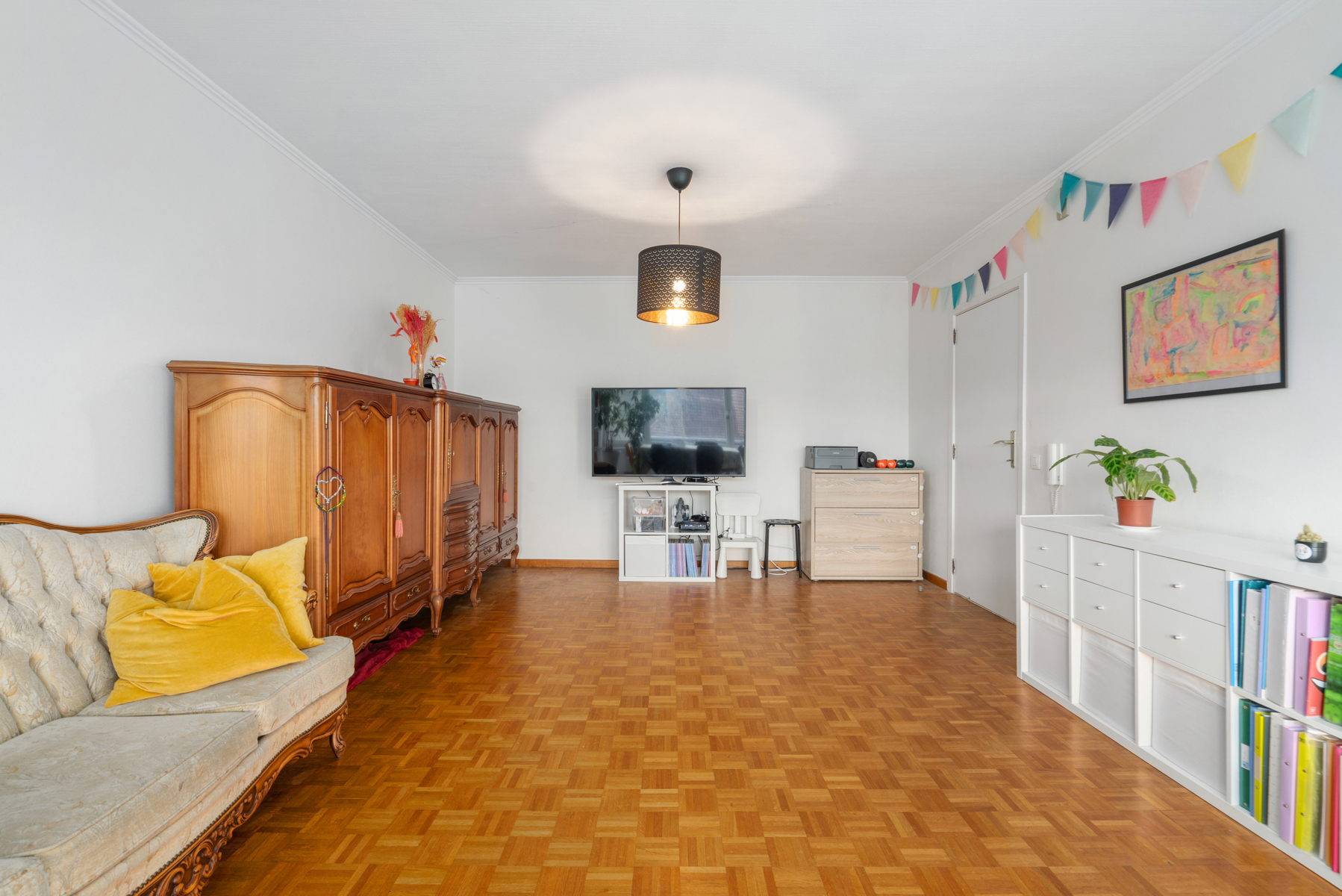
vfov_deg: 73.8
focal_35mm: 16
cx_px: 671
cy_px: 448
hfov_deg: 96.7
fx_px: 597
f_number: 11
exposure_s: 1/125
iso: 250
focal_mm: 16
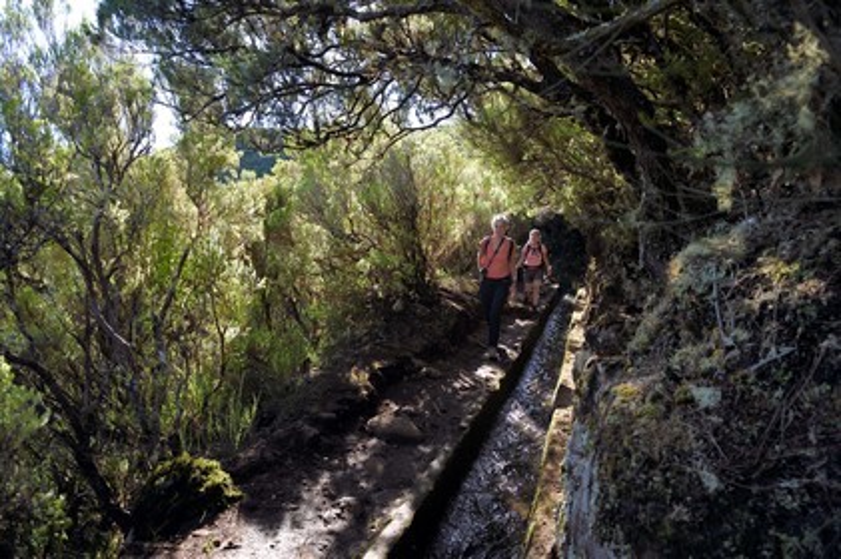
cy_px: 280
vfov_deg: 49.5
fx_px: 607
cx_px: 420
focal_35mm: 26
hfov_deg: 69.4
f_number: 6.3
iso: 400
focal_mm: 26
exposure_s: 1/250
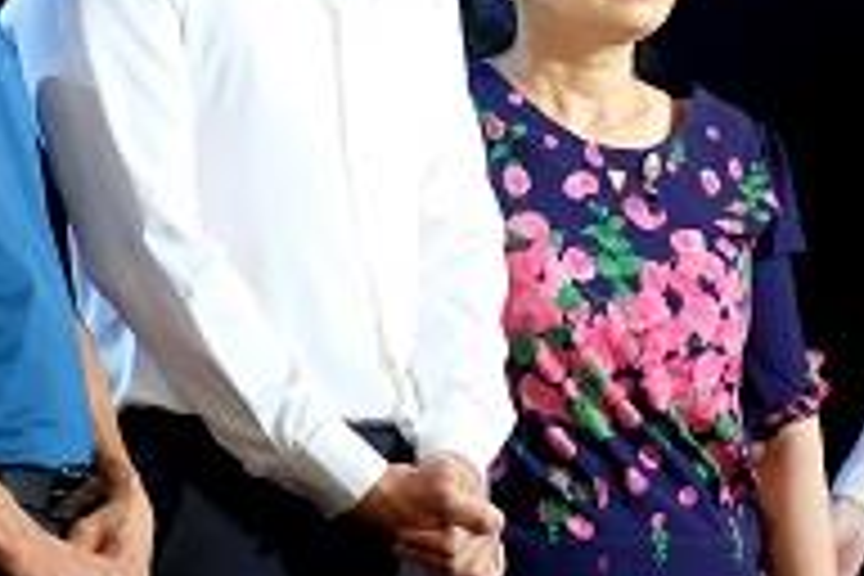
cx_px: 621
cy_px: 238
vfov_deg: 3.0
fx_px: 11111
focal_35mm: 463
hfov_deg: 4.5
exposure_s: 1/125
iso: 3200
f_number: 5.4
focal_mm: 101.2
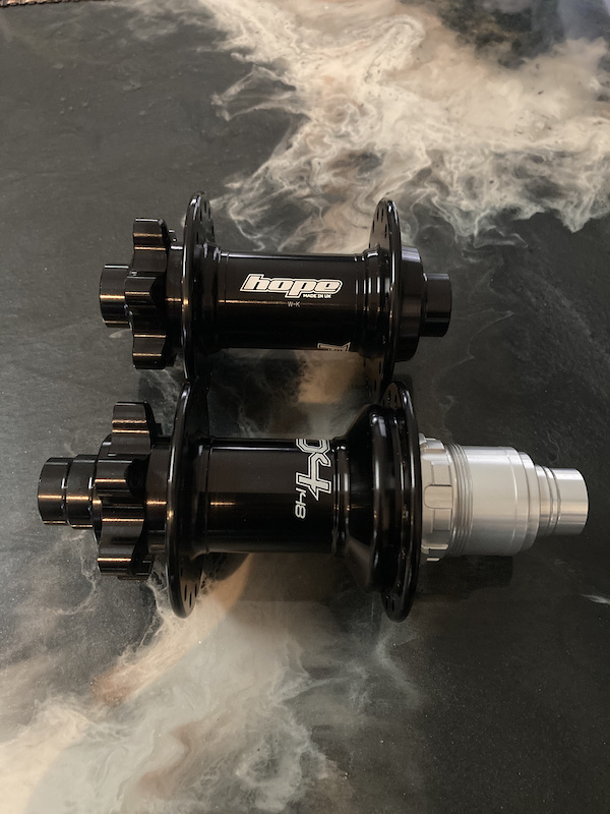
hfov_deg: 49.7
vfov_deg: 63.4
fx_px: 658
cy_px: 407
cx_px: 305
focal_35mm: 28
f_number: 1.8
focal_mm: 3.99
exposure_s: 1/17
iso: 640
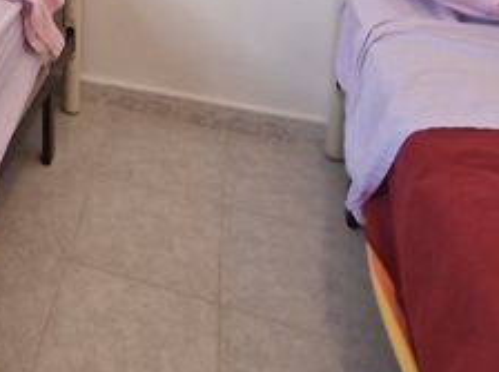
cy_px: -138
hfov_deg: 37.4
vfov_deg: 27.7
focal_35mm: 41
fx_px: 590
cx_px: -66
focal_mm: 2.2
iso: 125
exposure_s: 1/50
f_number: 2.2
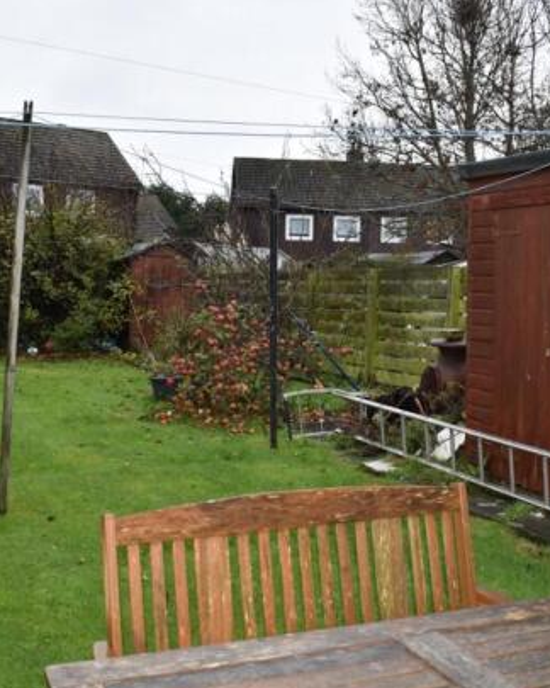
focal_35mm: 41
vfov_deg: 44.8
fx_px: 834
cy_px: 337
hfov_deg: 36.5
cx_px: 255
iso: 280
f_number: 4.5
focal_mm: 18
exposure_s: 1/60
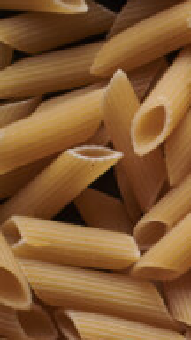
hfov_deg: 5.1
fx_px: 1963
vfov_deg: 9.8
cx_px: 679
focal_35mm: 218
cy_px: 338
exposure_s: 1/100
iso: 160
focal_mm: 50
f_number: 8
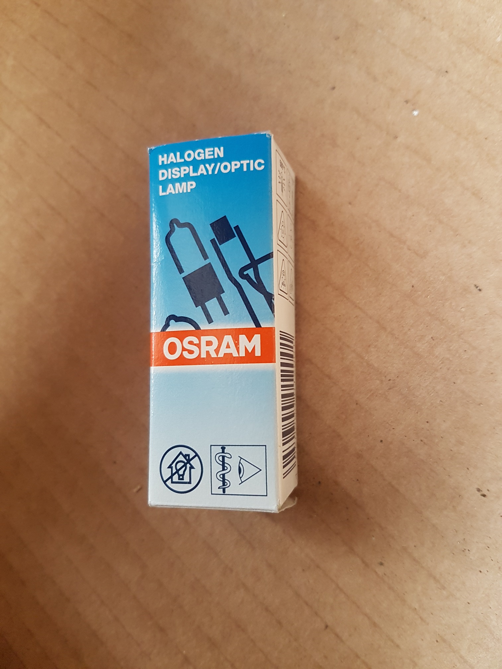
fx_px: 503
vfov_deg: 67.3
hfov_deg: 53.1
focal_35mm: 26
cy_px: 334
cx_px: 251
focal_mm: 4.2
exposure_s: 1/10
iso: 200
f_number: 1.7
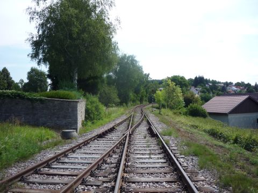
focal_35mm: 32
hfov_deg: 56.8
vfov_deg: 44.2
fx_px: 239
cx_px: 129
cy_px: 96
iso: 100
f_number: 4.5
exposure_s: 1/400
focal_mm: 5.2
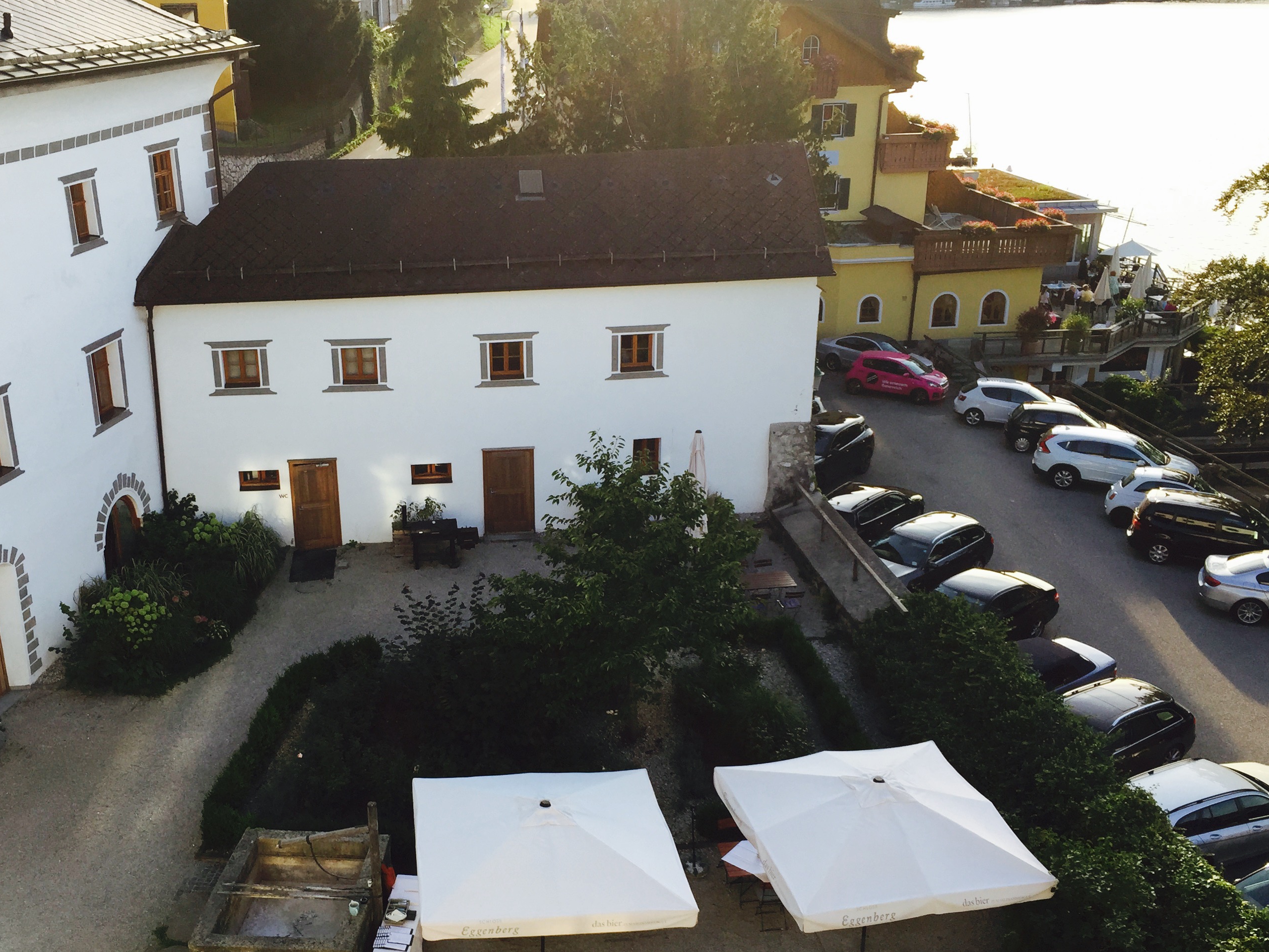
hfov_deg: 49.8
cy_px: 549
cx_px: 513
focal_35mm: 37
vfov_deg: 38.6
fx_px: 1357
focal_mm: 4.15
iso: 32
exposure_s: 1/434
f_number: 2.2
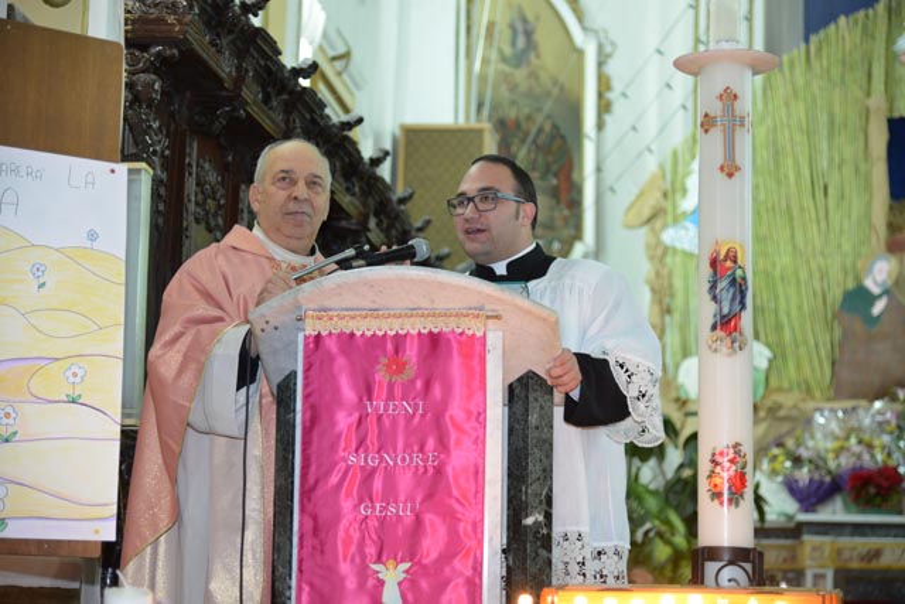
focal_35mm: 75
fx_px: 1886
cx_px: 452
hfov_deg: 27.0
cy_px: 302
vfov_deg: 18.2
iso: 2200
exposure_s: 1/160
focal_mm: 75
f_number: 4
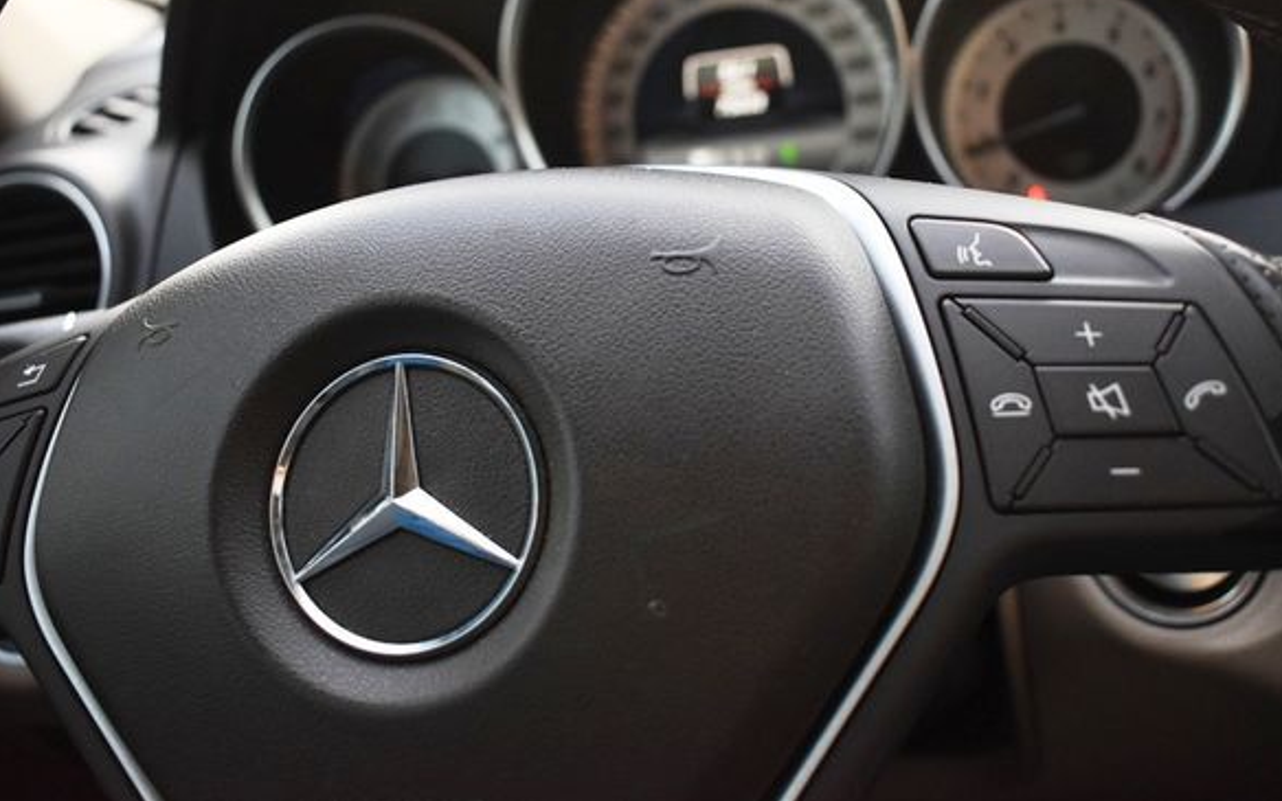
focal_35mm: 39
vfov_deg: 33.1
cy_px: 337
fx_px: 1347
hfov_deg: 50.9
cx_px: 665
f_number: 3.8
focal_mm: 23
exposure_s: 1/125
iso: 1400
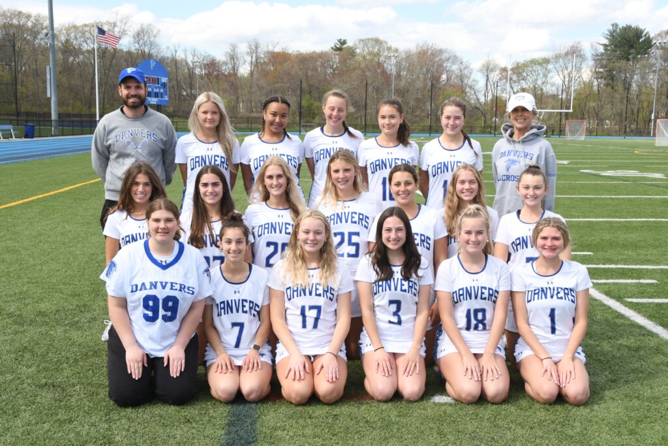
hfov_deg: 45.0
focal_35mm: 44
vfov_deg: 30.9
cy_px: 223
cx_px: 334
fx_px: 807
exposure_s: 1/250
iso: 400
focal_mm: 29
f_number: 13
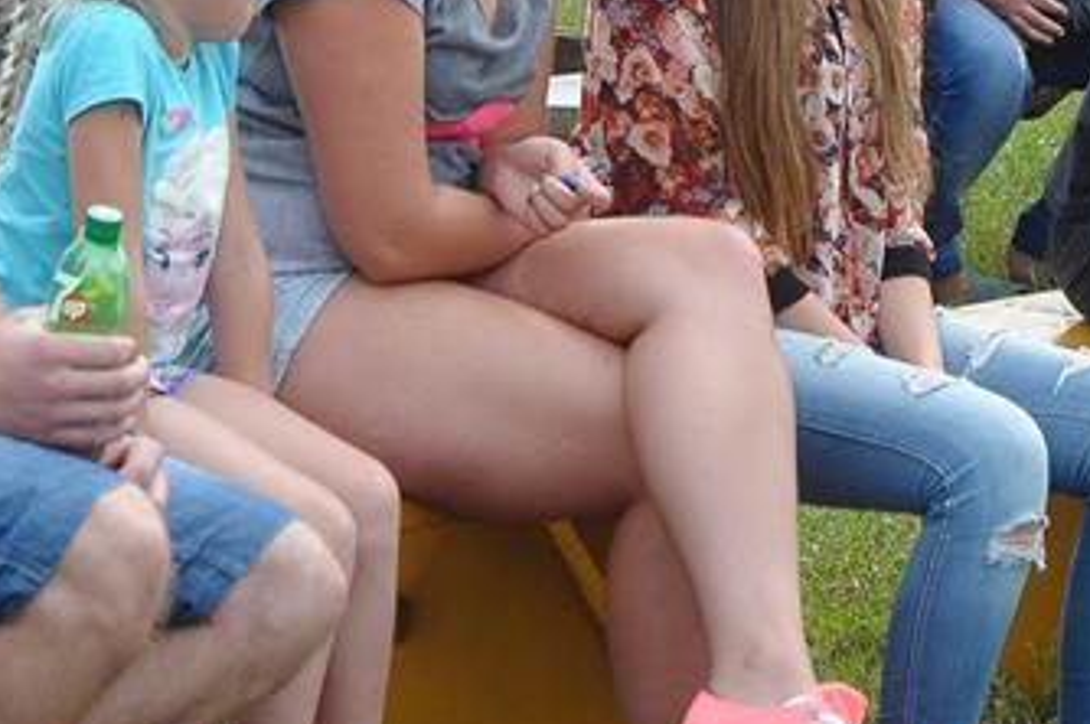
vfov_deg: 5.1
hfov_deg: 7.7
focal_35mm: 267
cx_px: 538
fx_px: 8076
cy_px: 24
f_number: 4.5
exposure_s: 1/200
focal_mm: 70
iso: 400
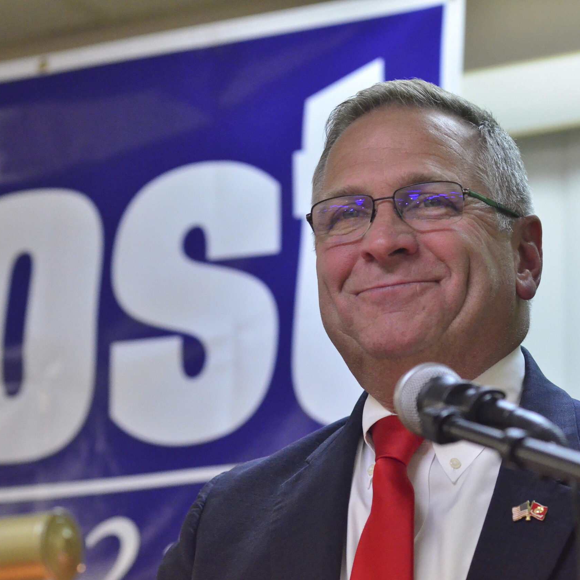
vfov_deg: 10.7
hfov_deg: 10.7
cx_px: 276
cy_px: 290
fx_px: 3102
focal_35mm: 164
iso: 3200
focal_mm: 85
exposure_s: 1/500
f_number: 3.5
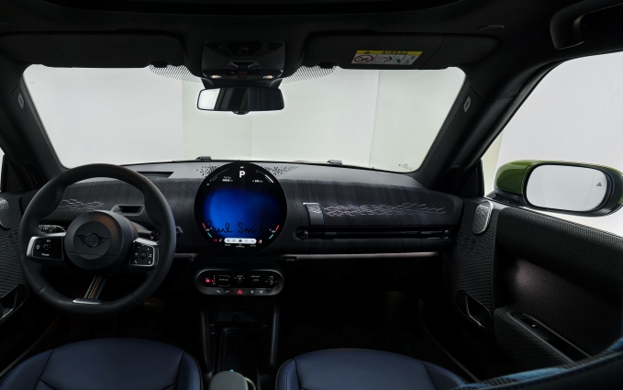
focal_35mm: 21
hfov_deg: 80.5
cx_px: 228
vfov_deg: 57.2
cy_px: 211
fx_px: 357
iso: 640
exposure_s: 1/3
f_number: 9
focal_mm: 14
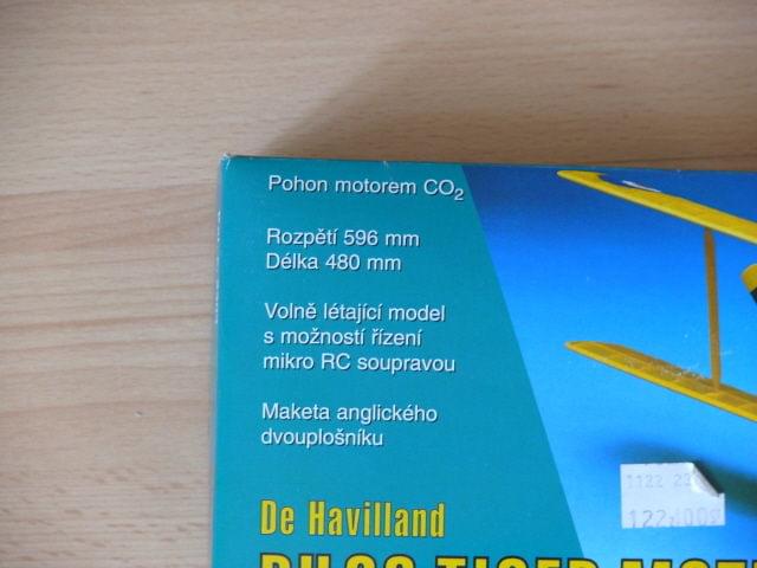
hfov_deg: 9.5
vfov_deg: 7.1
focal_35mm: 208
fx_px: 4549
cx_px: 378
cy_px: 284
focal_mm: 44
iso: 200
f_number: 3.6
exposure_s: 1/13
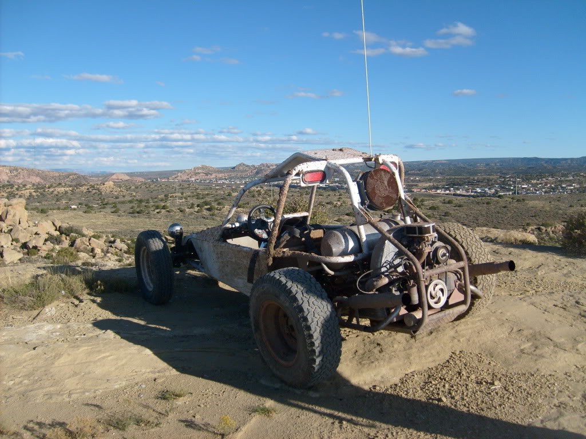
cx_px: 293
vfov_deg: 40.7
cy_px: 220
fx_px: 593
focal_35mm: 35
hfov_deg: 52.6
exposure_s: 1/350
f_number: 7.1
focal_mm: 5.8
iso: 80
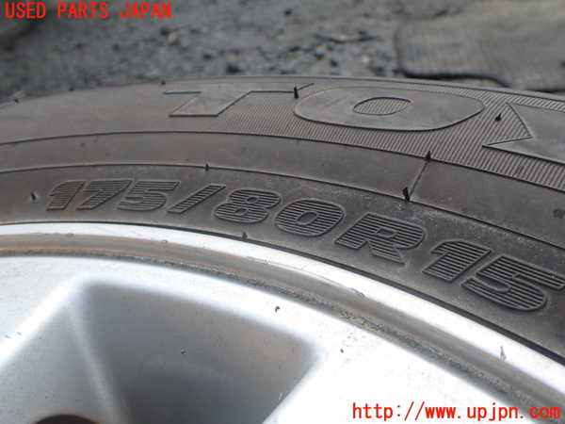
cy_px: 212
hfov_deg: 60.0
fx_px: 490
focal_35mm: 30
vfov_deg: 46.8
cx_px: 282
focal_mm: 5.4
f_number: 3.2
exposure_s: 1/160
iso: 100
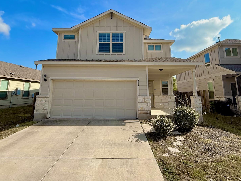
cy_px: 69
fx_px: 139
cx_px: 122
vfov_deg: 65.1
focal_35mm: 20
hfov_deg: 81.8
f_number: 2.2
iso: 50
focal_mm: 2.22
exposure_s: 1/2410
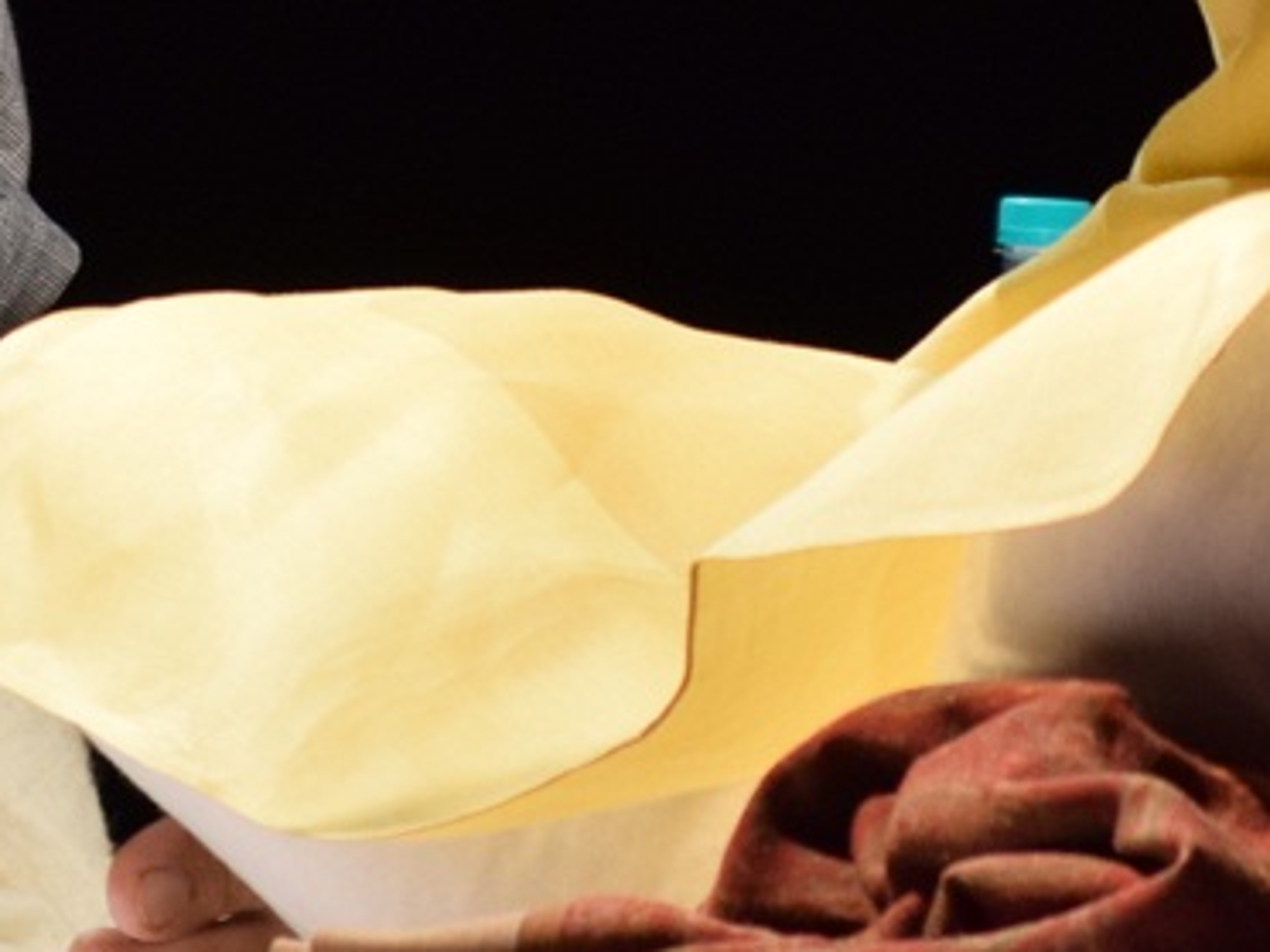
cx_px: 420
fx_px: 37383
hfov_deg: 1.9
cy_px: -638
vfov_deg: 1.5
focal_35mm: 1019
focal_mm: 175
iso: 800
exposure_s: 1/80
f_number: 6.3
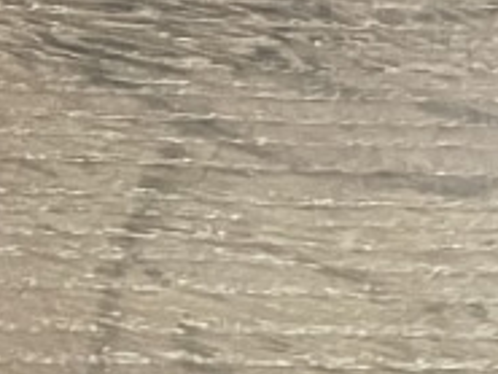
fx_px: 2447
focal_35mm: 170
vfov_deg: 8.6
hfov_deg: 9.7
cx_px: -836
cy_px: -104
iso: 500
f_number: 1.6
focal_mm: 4.2
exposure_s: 1/50
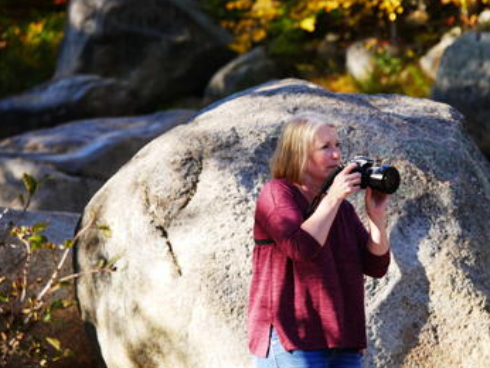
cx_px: 313
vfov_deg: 4.8
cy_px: 139
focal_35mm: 312
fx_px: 4420
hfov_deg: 6.3
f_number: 4.2
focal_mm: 120
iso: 200
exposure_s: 1/250
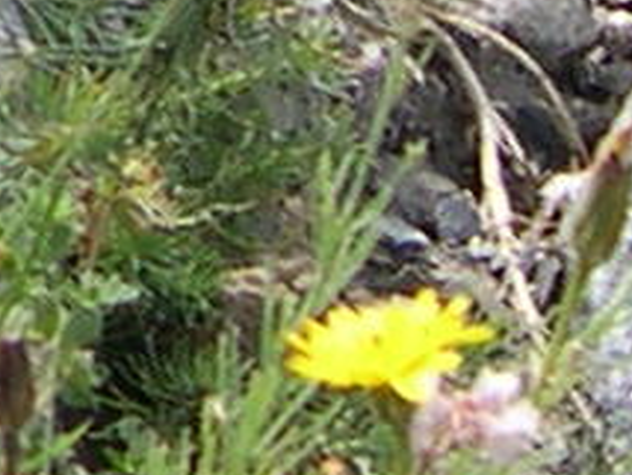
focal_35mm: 284
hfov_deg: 6.6
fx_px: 5191
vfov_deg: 4.8
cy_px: -1275
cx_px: -992
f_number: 2.8
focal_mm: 8
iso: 100
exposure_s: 1/575
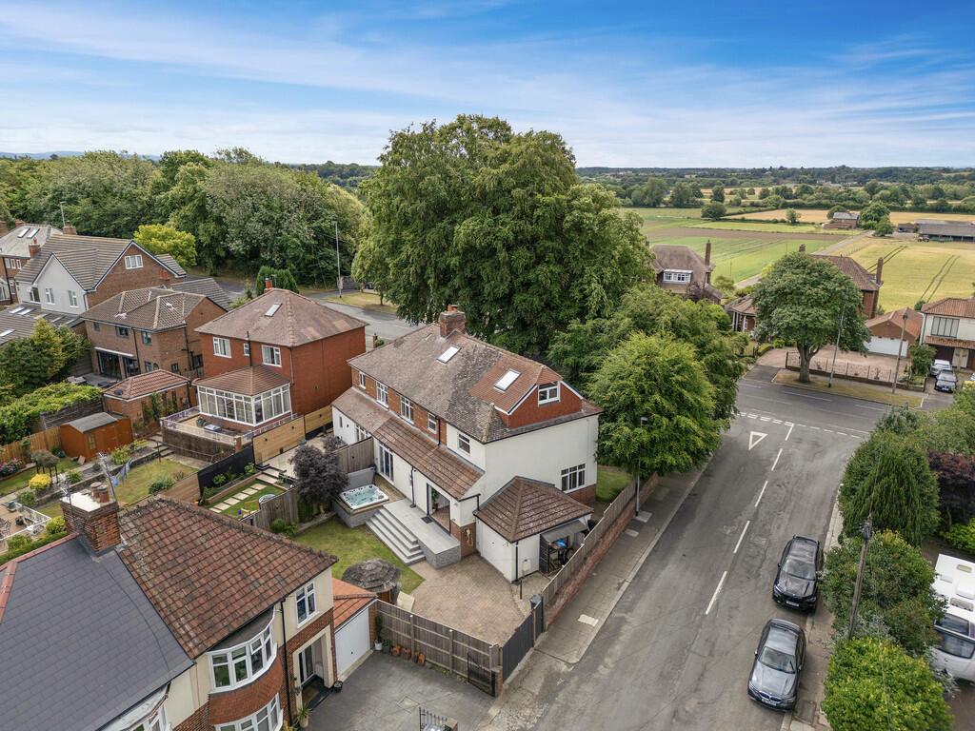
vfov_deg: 56.8
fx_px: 676
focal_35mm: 24
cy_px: 366
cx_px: 488
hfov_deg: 71.6
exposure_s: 1/2000
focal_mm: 6.72
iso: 100
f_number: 1.7
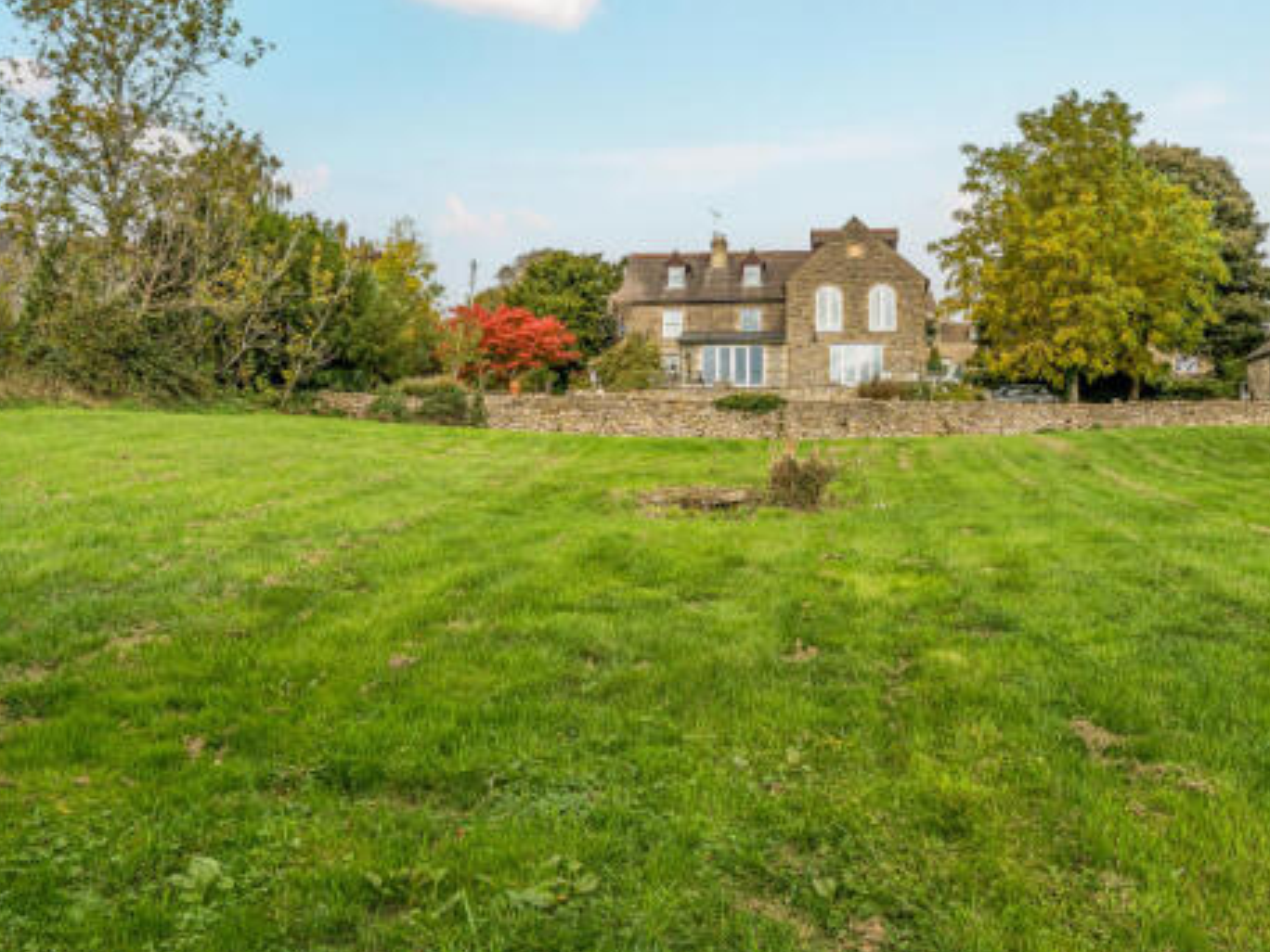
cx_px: 778
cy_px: 399
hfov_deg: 61.0
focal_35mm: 29
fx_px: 1064
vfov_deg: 48.0
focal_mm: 14
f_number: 8
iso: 400
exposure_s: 1/640
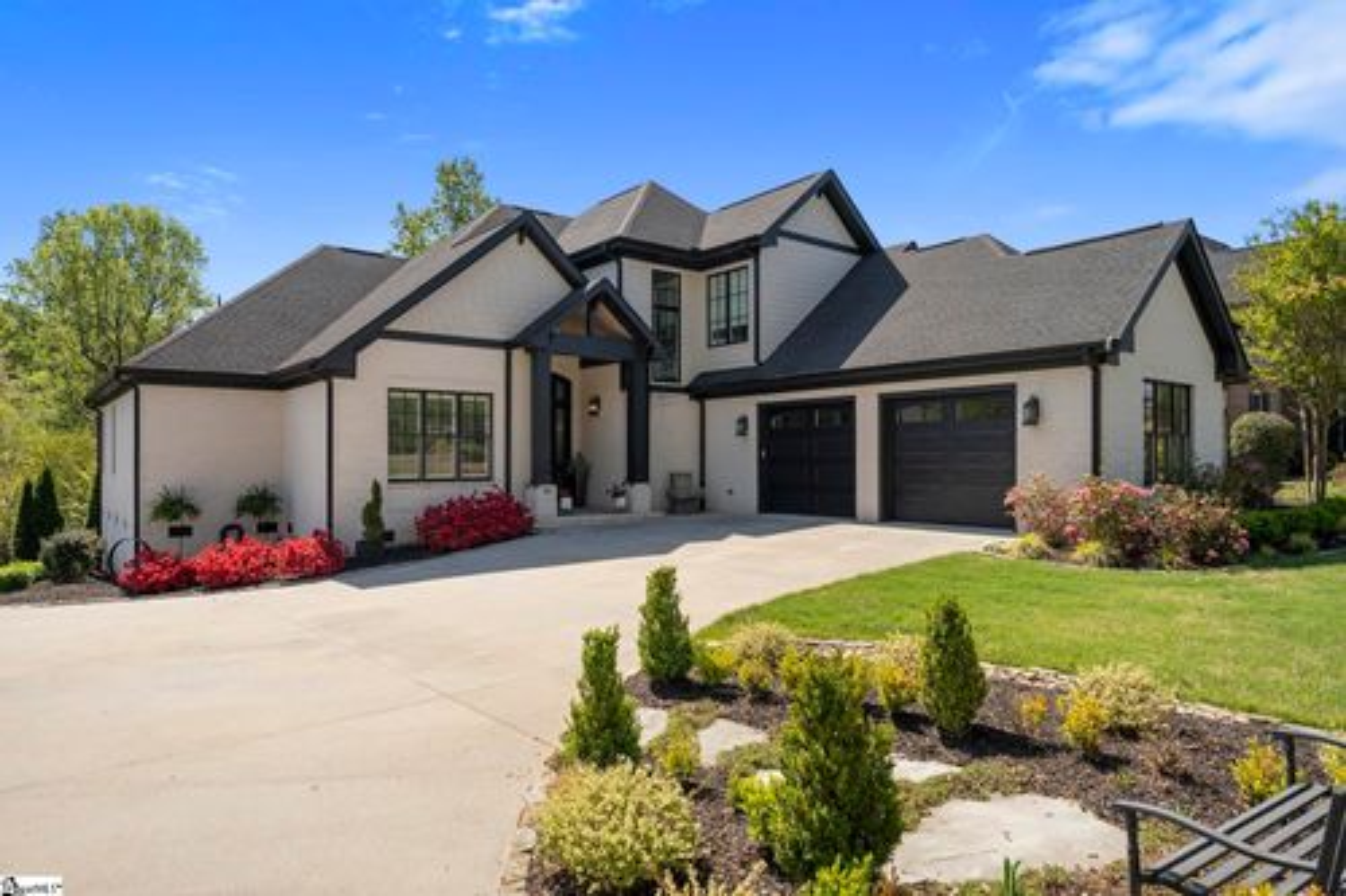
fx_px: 800
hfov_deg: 80.2
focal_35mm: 21
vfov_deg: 58.5
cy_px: 448
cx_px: 673
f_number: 6.3
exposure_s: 1/1250
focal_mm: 21.4
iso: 400
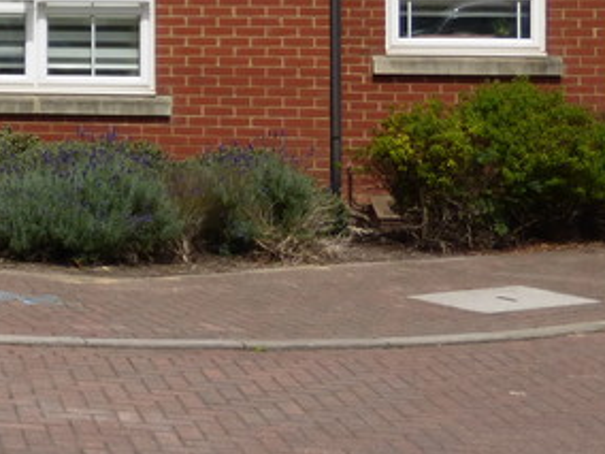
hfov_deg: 18.6
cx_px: -360
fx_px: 1573
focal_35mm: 90
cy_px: -34
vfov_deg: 16.0
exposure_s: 1/1300
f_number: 4
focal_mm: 4.3
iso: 100
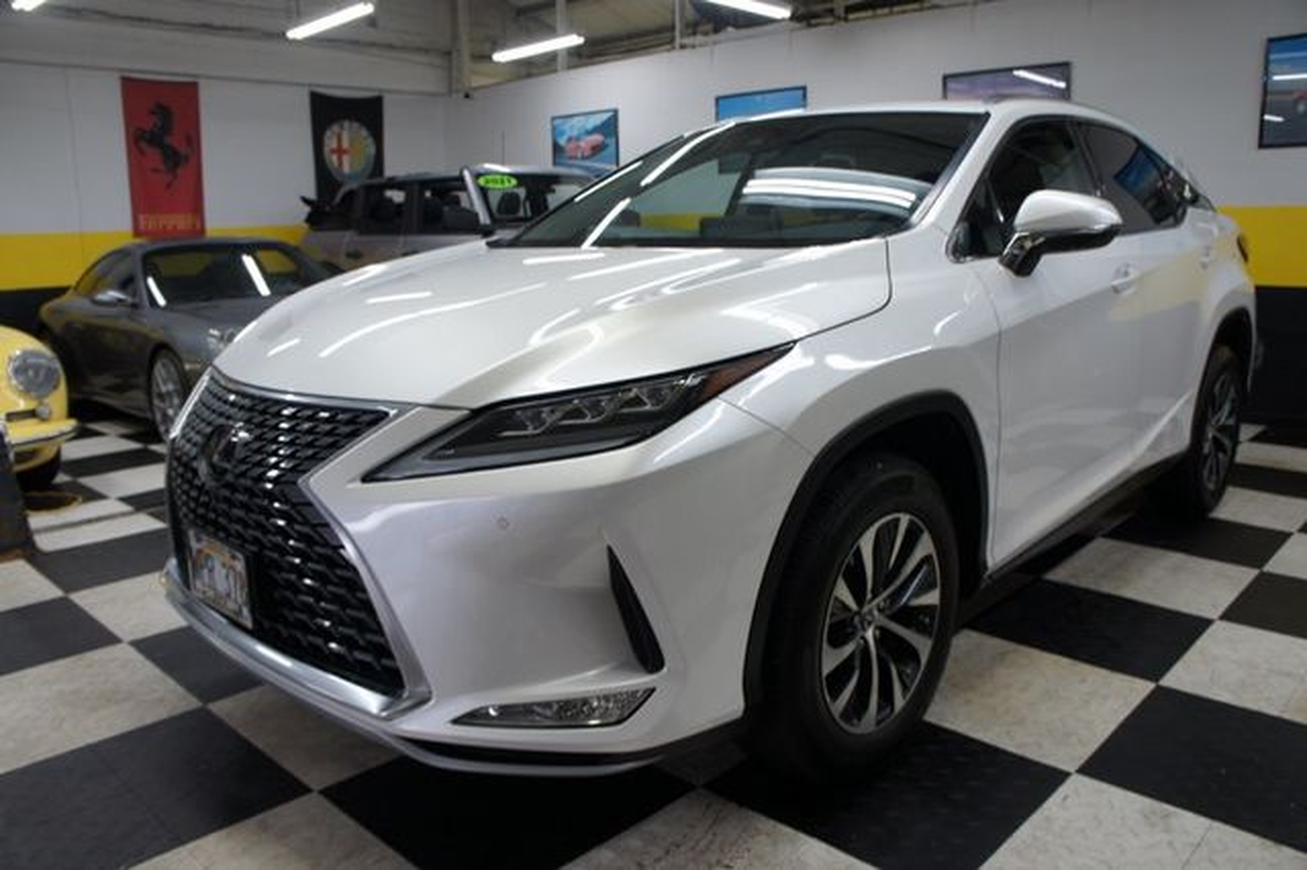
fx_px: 980
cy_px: 435
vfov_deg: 47.9
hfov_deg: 67.4
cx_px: 654
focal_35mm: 27
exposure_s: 1/40
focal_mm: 18
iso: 200
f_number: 4
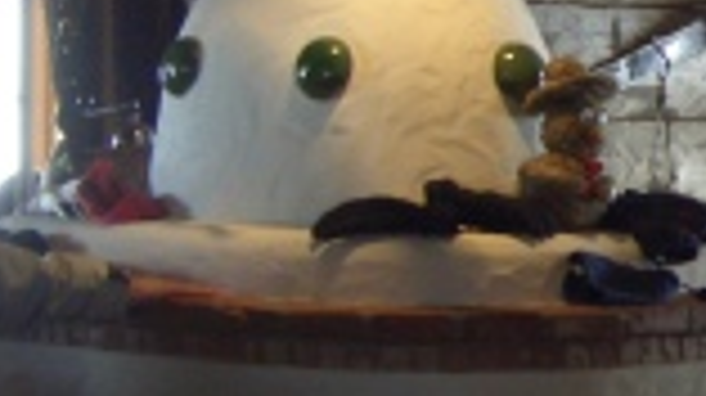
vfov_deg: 9.3
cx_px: 967
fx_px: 2432
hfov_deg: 15.6
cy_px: 180
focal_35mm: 130
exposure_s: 1/60
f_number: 2.8
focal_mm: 8
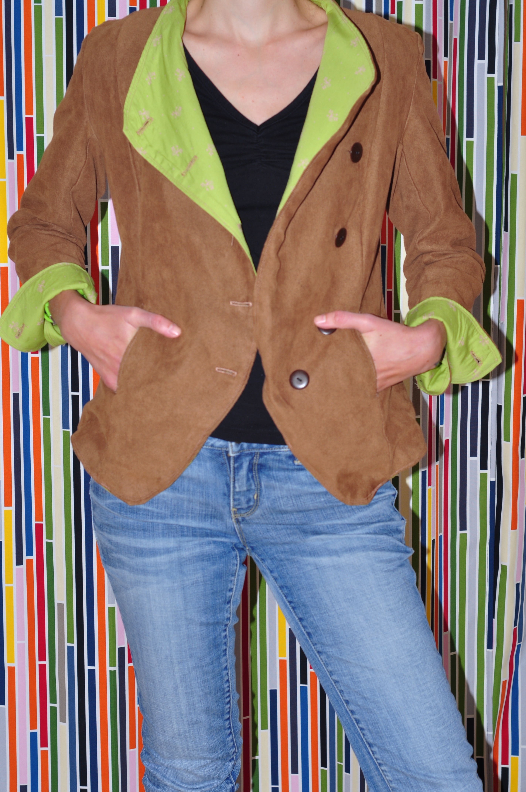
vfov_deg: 27.0
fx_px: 1648
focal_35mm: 75
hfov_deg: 18.1
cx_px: 263
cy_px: 396
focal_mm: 50
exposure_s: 1/200
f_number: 6.3
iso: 125
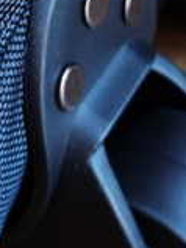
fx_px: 854
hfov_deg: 12.4
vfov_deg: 15.8
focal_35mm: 119
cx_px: 95
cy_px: -64
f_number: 1.9
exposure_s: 1/50
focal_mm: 6.12
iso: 1600
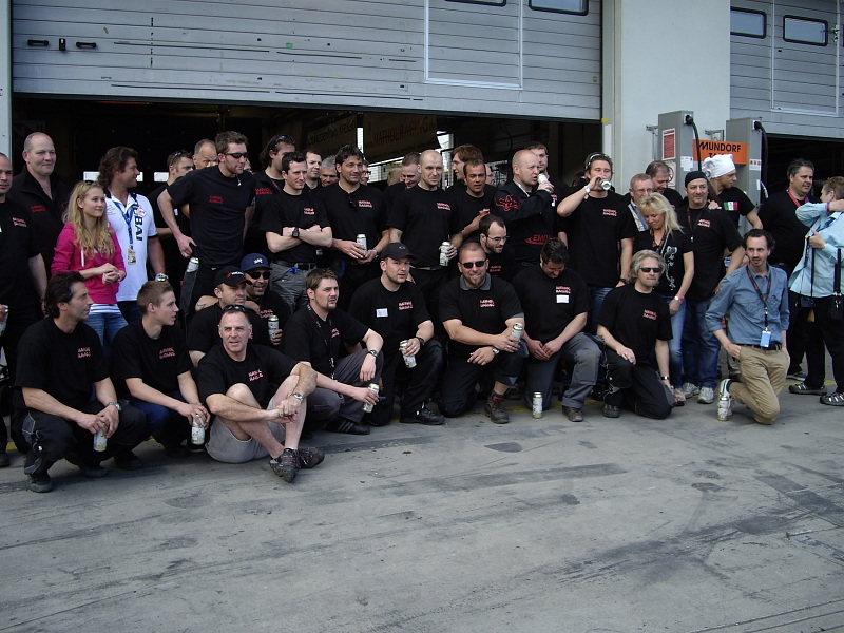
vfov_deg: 37.7
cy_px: 316
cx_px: 422
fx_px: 927
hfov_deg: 49.0
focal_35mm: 38
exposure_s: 1/125
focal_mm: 7.9
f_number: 2.8
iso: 50
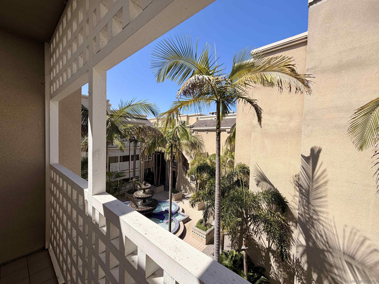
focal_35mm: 14
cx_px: 190
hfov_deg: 102.1
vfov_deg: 85.7
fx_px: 153
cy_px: 142
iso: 20
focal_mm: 2.22
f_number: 2.2
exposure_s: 1/853
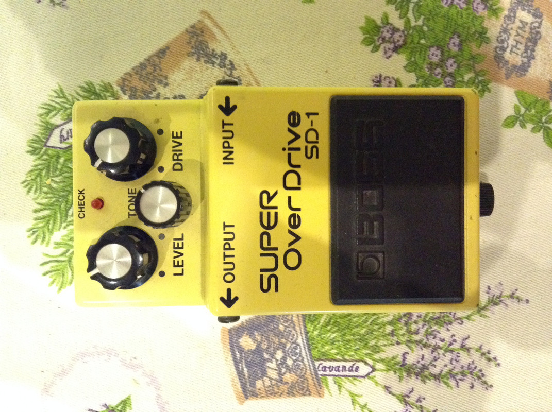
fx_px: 525
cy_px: 206
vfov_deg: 42.8
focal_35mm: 33
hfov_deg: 55.4
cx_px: 276
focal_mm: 3.3
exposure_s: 1/15
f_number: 2.4
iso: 500
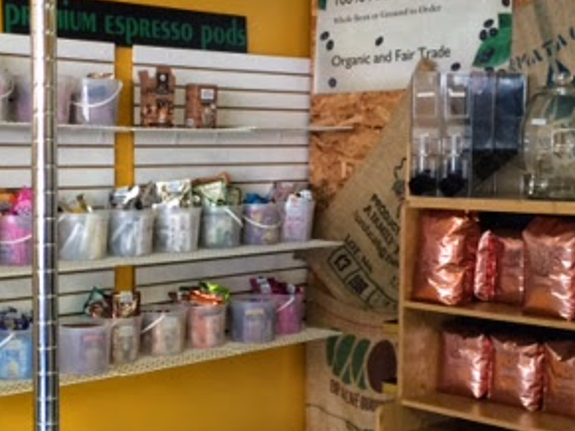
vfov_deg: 22.2
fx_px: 1096
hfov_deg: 28.8
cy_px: 253
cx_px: 119
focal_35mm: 66
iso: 64
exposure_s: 1/30
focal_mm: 4.12
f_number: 2.2
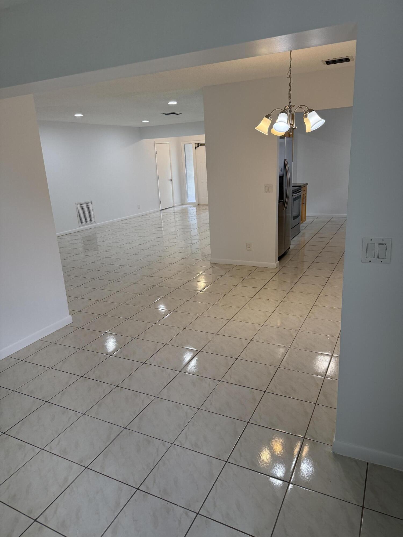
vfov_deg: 71.6
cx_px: 202
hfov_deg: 56.8
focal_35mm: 24
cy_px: 268
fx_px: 373
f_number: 1.78
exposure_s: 1/208
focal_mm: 6.76
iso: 200
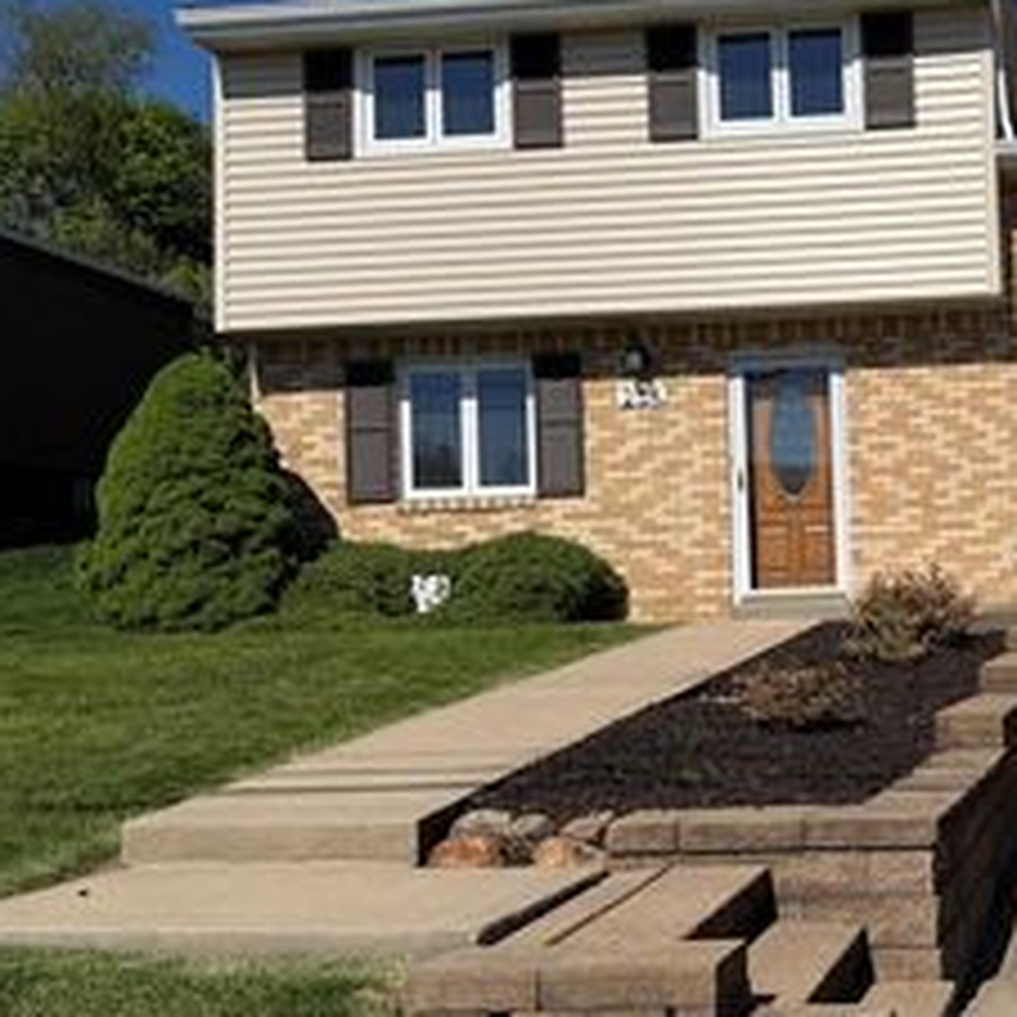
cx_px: 958
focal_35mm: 47
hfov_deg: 33.7
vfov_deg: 36.1
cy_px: 533
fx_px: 1562
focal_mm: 6.76
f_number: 1.78
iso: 80
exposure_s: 1/9091
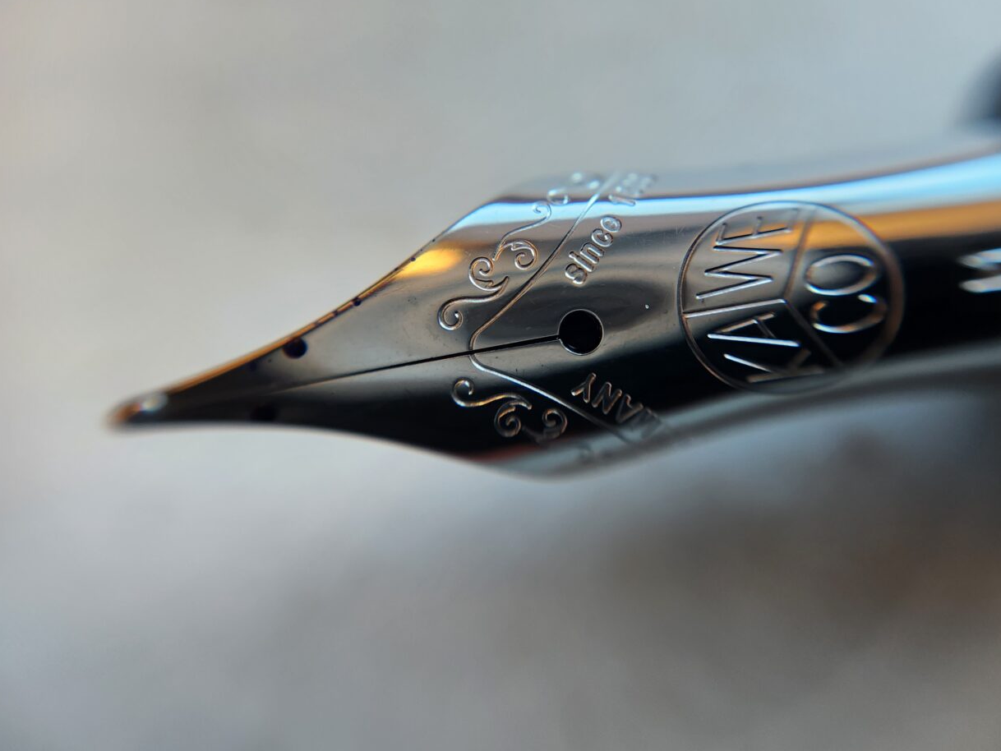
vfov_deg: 47.8
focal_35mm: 29
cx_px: 534
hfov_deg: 61.6
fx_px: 839
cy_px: 284
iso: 125
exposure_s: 1/120
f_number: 1.8
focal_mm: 5.4
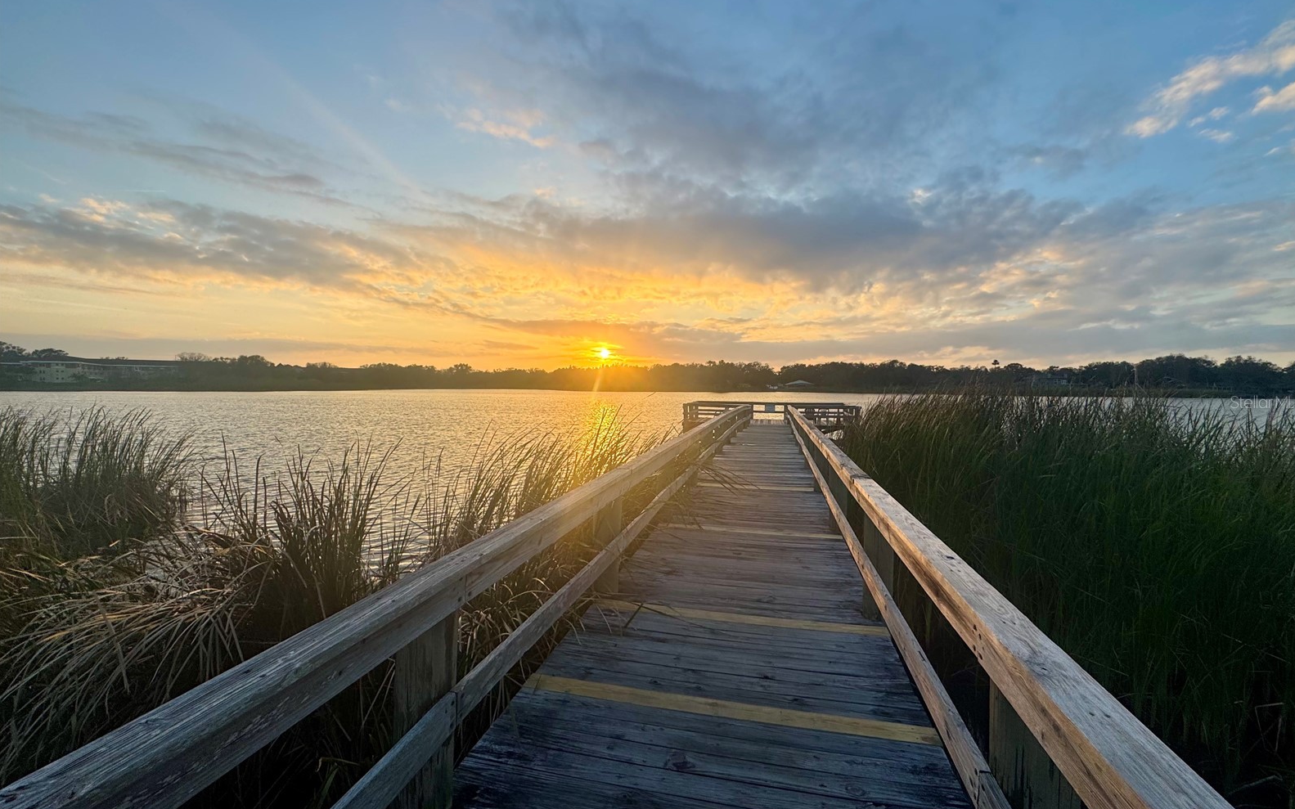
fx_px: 529
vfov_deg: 74.8
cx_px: 653
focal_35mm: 15
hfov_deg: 101.5
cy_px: 402
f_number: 2.2
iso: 50
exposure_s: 1/1020
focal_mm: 2.22
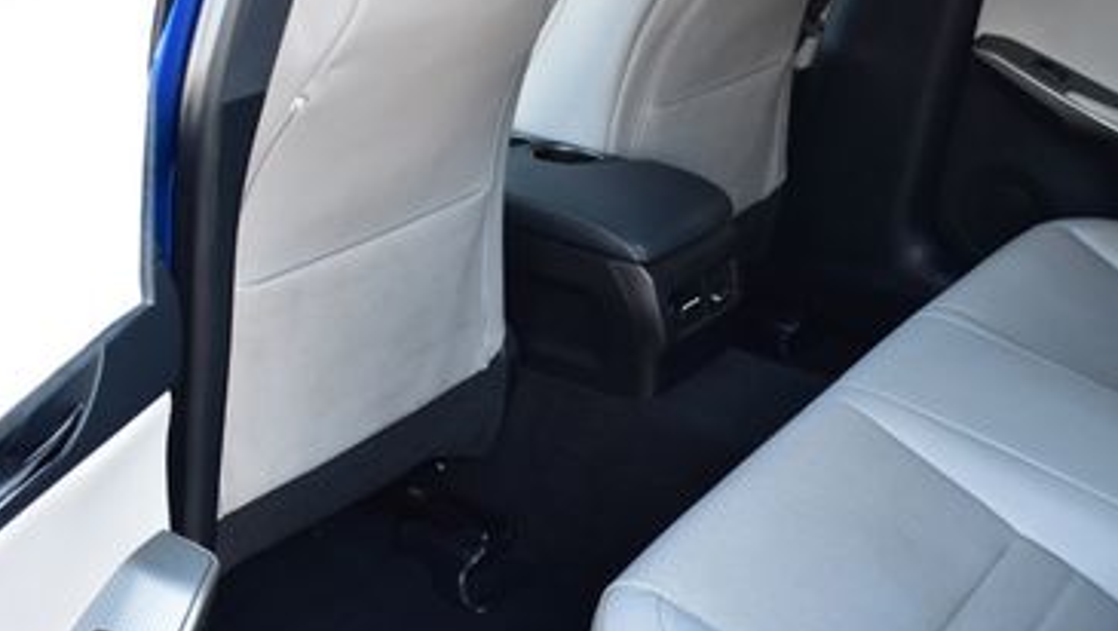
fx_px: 1632
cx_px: 873
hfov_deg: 36.7
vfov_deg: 21.9
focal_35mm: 55
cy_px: 383
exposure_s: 1/25
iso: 400
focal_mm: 20
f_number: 7.1
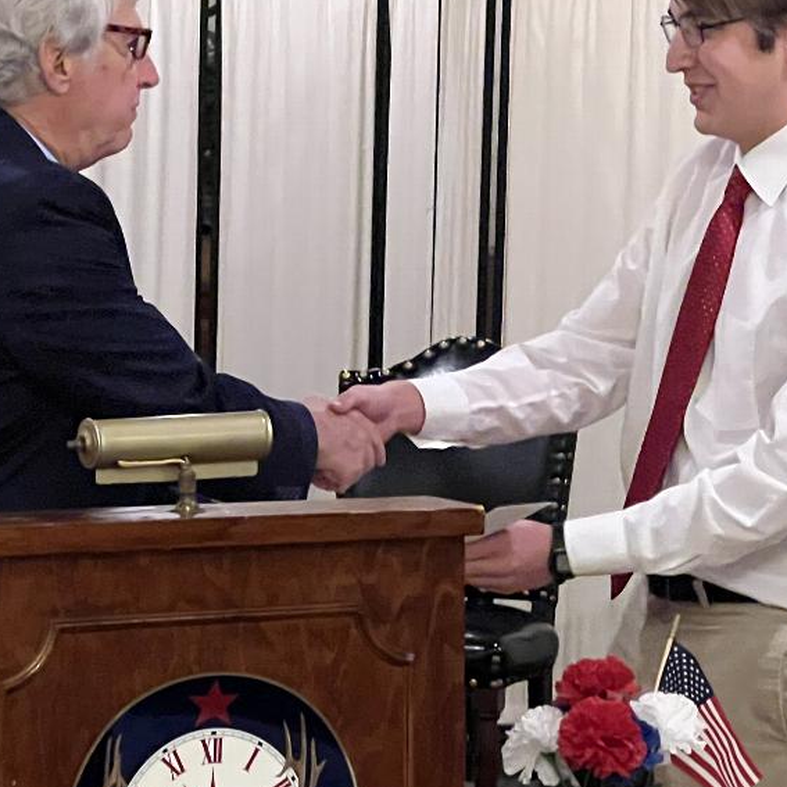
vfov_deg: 14.5
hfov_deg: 14.5
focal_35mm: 120
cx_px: 319
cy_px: 351
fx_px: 3087
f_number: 2.8
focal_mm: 9
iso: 800
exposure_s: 1/40
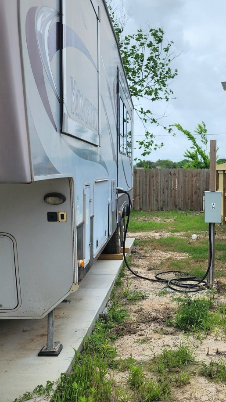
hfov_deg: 27.8
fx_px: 448
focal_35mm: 42
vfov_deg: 48.3
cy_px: 190
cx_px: 176
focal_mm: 6.4
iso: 12
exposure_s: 1/1250
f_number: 1.8
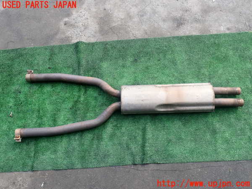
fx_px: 218
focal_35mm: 30
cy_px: 94
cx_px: 126
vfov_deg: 46.8
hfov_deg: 60.0
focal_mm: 5.4
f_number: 3.2
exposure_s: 1/200
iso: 100
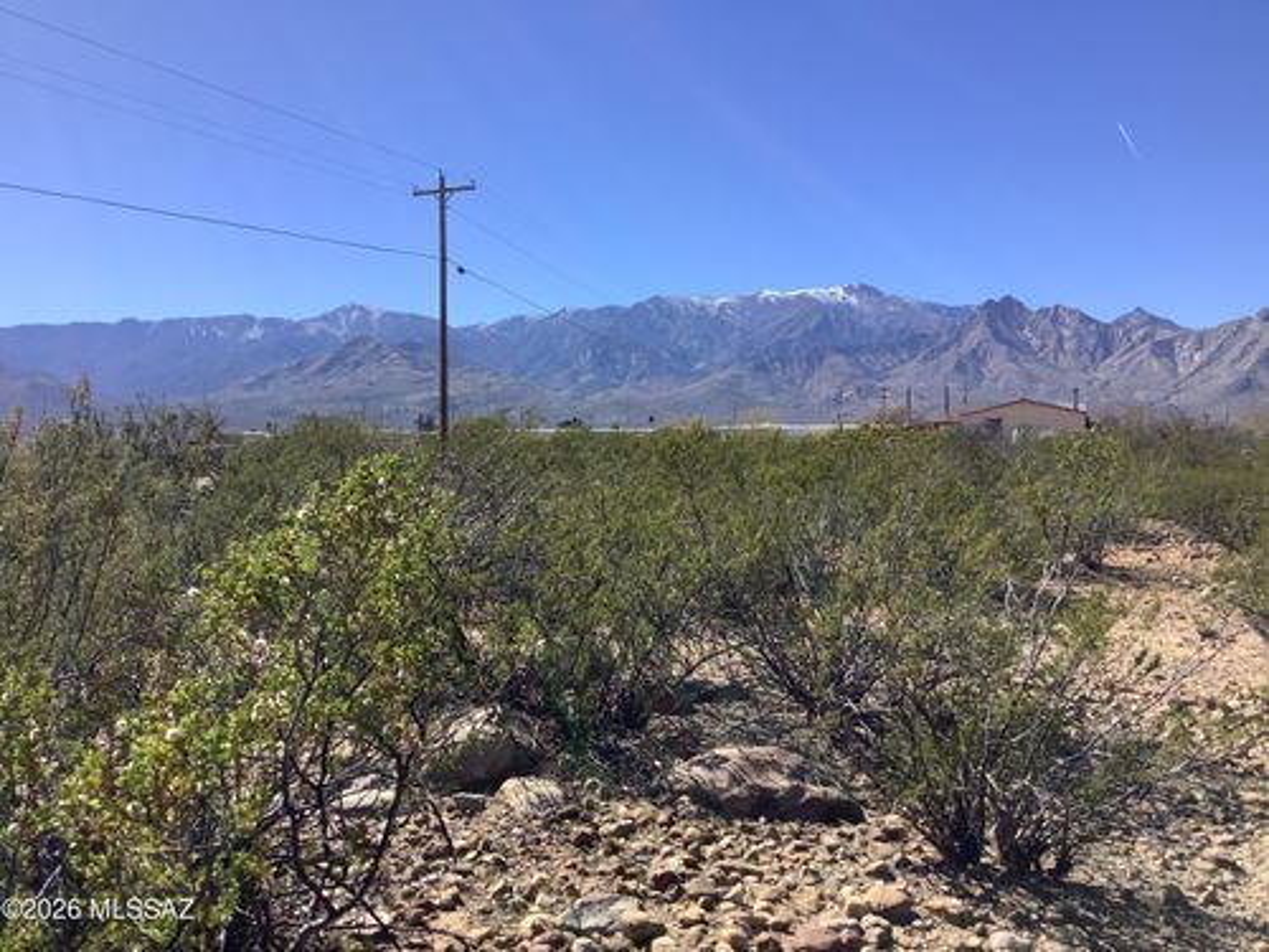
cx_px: 634
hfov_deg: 58.4
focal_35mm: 31
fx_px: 1136
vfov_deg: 45.4
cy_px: 476
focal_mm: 3.3
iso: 25
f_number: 2.4
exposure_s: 1/1404
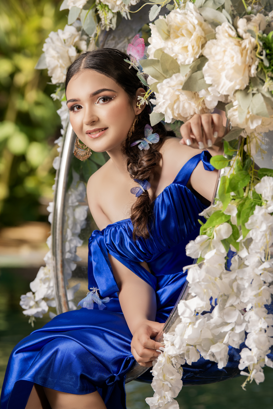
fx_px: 1763
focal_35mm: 155
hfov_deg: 8.9
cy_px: 204
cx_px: 136
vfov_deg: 13.2
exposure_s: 1/250
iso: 100
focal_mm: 155
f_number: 4.8
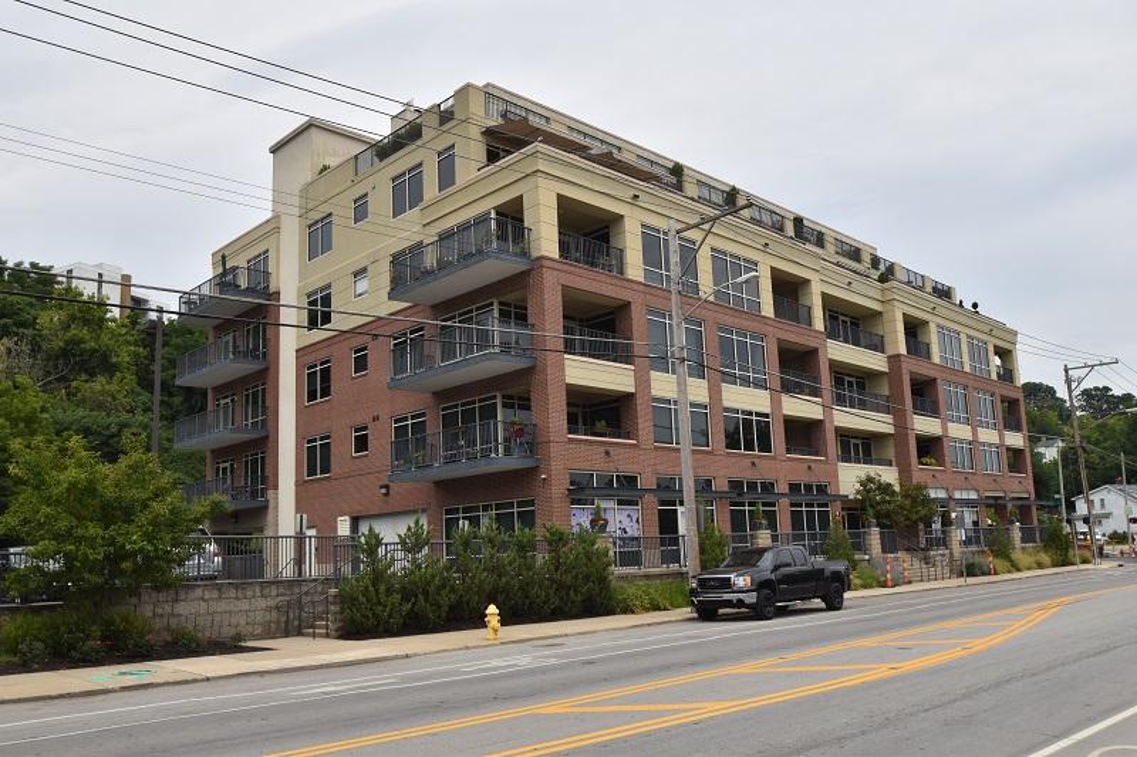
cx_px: 568
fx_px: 900
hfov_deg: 64.6
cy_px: 378
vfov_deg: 45.7
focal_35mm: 28
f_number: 10
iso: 100
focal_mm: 19
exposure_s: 1/200
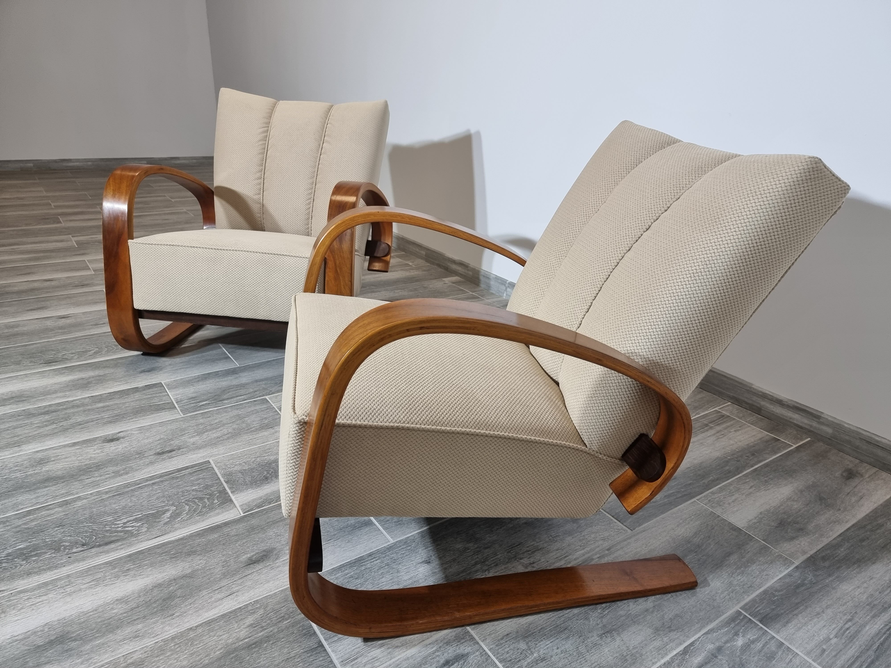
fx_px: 618
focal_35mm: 24
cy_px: 334
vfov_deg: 56.8
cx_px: 446
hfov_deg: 71.6
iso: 200
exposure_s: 1/100
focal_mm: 6.7
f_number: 1.8
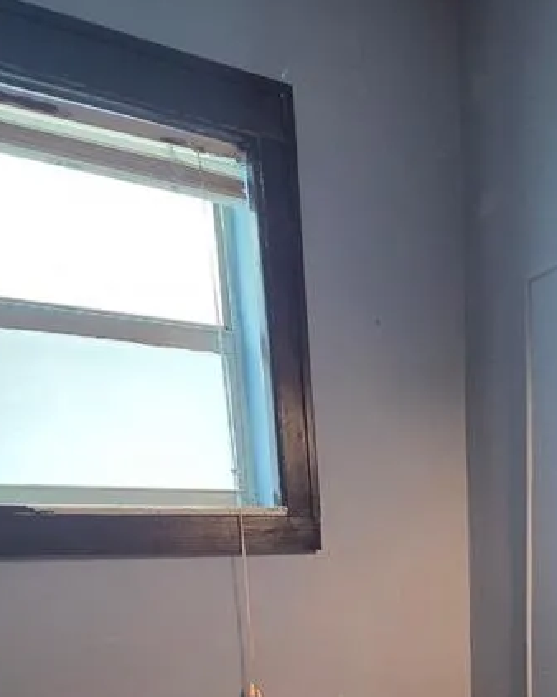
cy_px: 745
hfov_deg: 40.3
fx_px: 742
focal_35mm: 36
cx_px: 400
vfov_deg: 41.4
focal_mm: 2.2
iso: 200
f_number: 2.2
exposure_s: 1/60
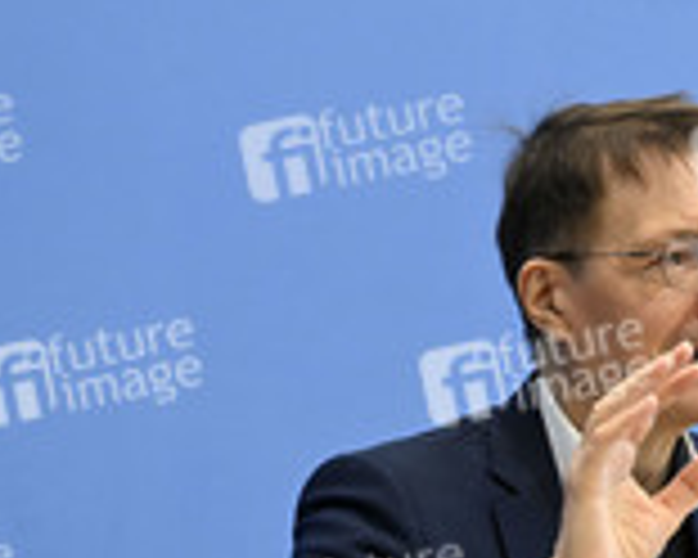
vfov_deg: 7.8
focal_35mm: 197
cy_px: 261
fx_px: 4070
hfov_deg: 9.6
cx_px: 867
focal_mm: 72
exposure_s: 1/400
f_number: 5.6
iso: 3200
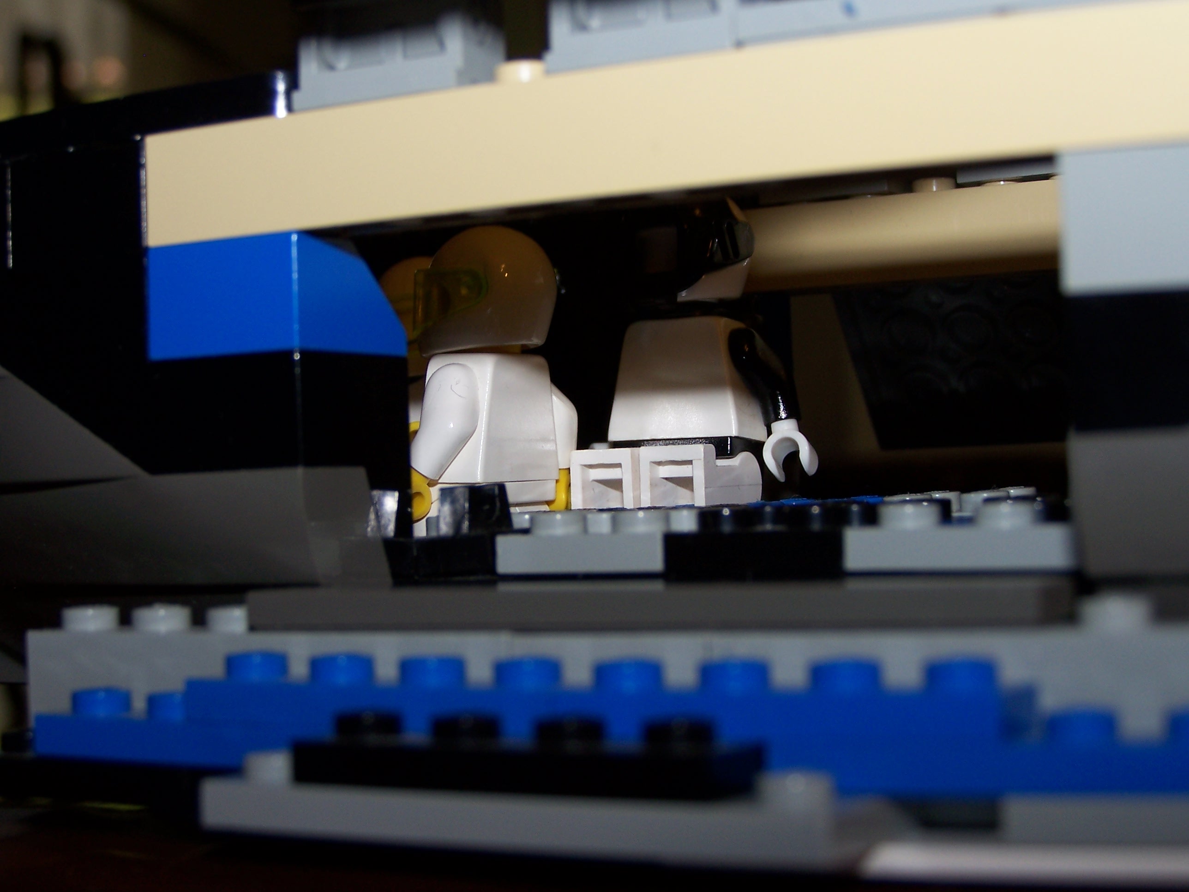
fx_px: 2301
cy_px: 446
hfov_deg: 29.0
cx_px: 594
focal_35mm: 67
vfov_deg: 21.9
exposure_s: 1/80
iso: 80
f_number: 3.2
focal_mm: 11.1
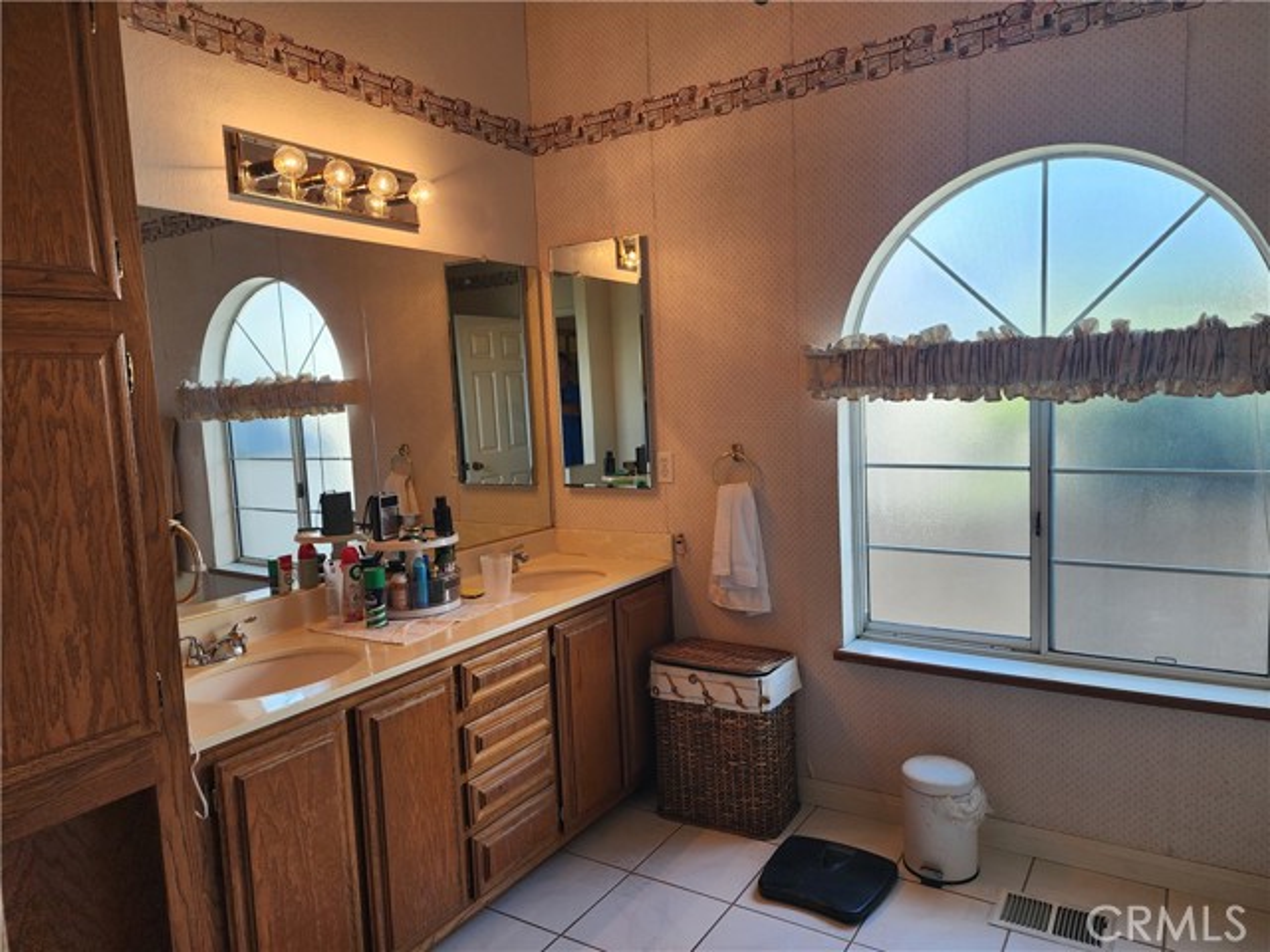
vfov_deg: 58.9
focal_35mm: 23
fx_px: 844
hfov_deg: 73.9
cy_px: 476
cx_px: 635
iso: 64
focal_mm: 6.4
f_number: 1.8
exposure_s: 1/120
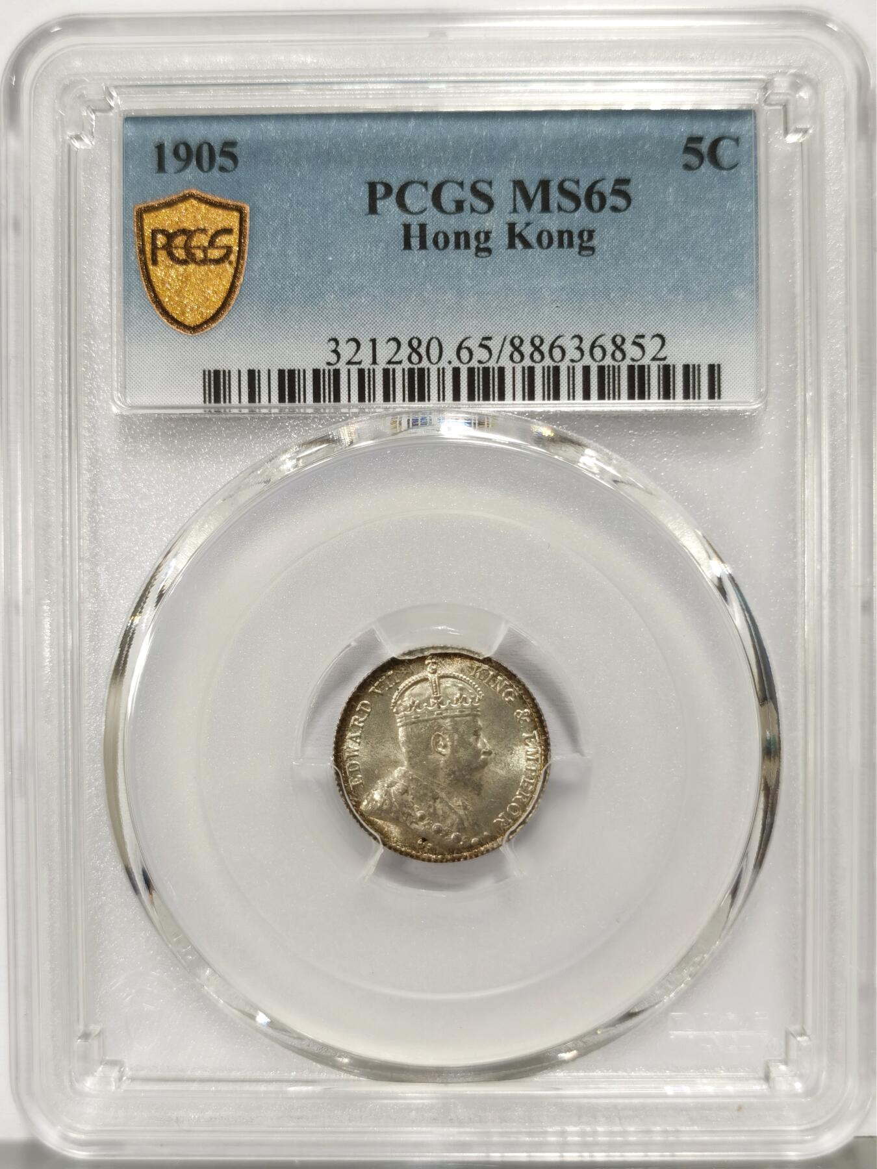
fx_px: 1824
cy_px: 584
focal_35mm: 54
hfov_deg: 27.0
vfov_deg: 35.5
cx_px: 438
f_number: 16
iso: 100
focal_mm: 5.56
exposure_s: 1/100
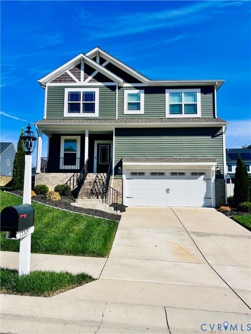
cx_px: 126
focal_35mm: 26
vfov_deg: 67.3
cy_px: 167
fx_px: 251
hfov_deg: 53.0
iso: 50
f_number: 1.5
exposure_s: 1/6993
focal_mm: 5.7
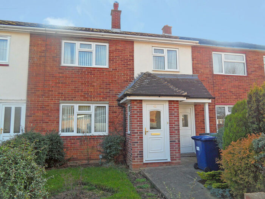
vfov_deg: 56.8
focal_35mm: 24
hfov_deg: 71.6
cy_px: 100
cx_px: 132
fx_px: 184
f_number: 3.2
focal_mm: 3.9
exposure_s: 1/250
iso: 80
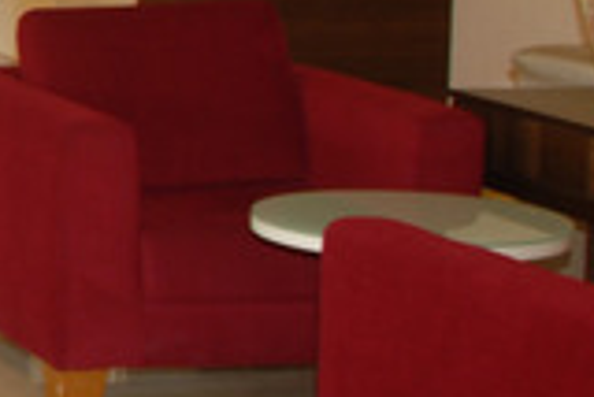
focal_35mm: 135
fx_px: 2229
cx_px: -806
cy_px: -52
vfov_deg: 10.1
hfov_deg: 12.3
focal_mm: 18
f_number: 4.5
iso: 100
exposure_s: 1/8
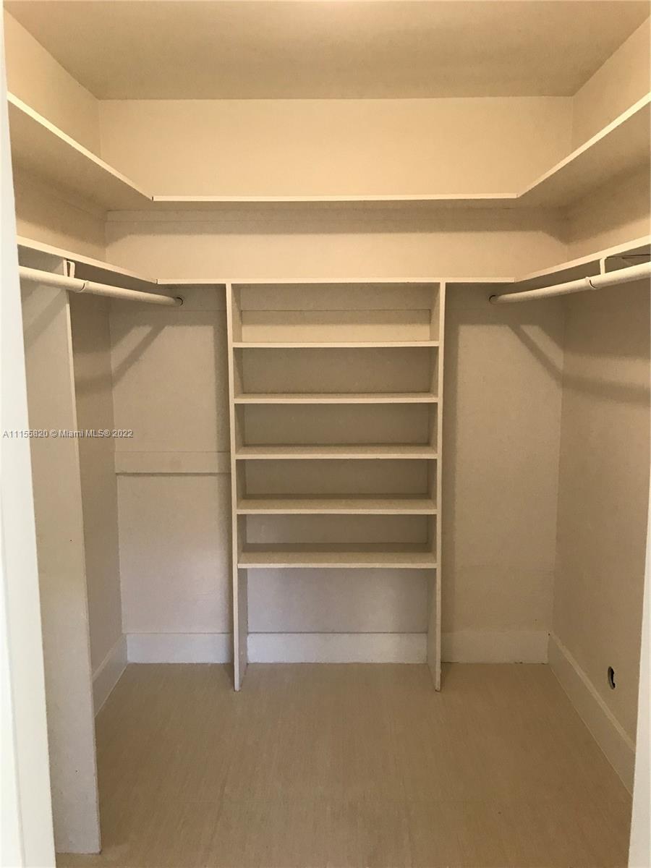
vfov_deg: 63.4
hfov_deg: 49.7
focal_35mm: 28
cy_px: 434
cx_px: 326
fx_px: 702
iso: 40
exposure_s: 1/15
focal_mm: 3.99
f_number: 1.8
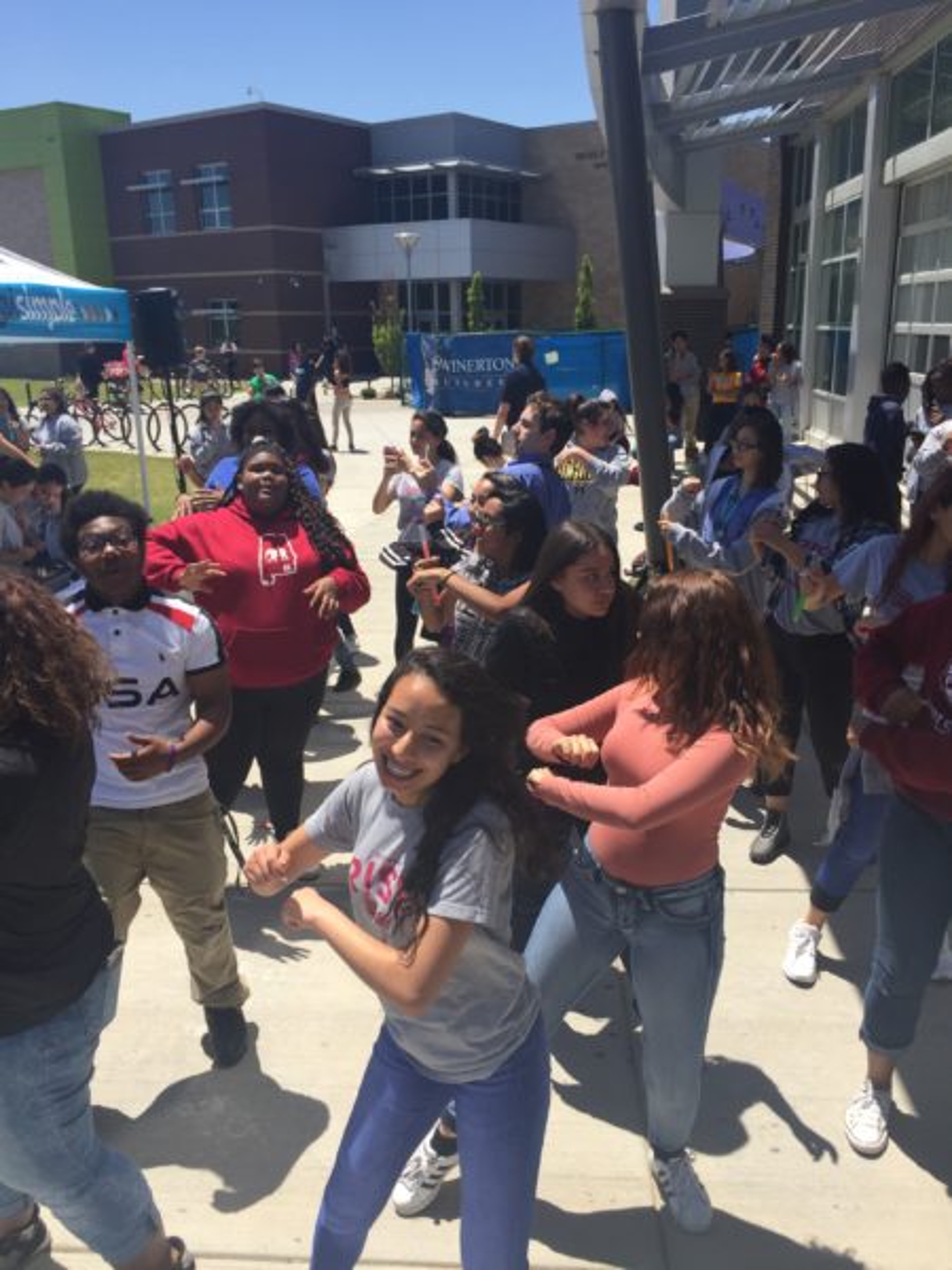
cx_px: 476
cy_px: 635
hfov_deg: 48.2
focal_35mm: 29
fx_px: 1063
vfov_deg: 61.7
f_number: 2.2
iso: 32
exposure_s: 1/1799
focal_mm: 4.15
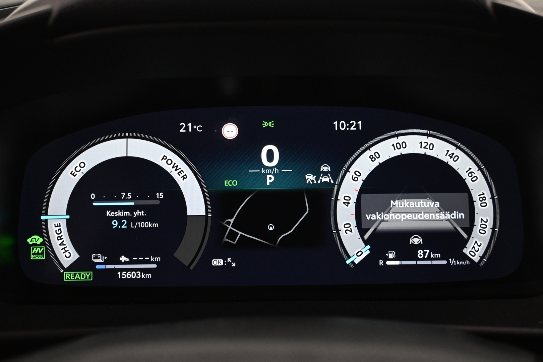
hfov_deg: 43.6
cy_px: 181
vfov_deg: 29.9
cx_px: 272
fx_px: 679
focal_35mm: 45
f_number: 4.8
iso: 1600
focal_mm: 30
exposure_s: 1/20
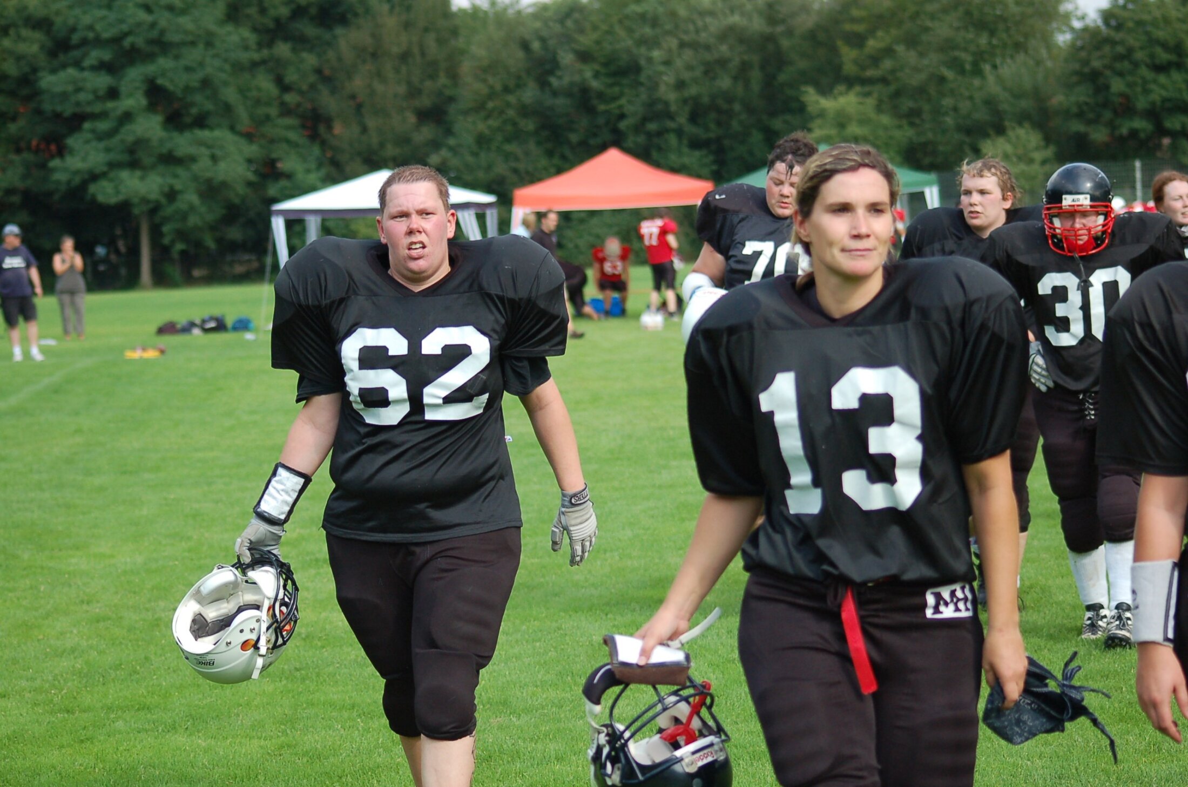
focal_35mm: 105
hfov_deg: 19.5
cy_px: 394
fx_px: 3458
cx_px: 594
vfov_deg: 13.0
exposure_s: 1/1000
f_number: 4
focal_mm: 70
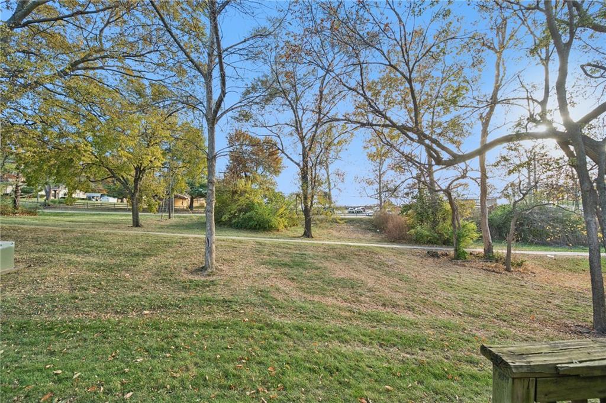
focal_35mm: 14
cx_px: 303
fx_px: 235
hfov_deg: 104.3
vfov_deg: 81.1
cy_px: 202
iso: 640
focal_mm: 14
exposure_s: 1/125
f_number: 6.3
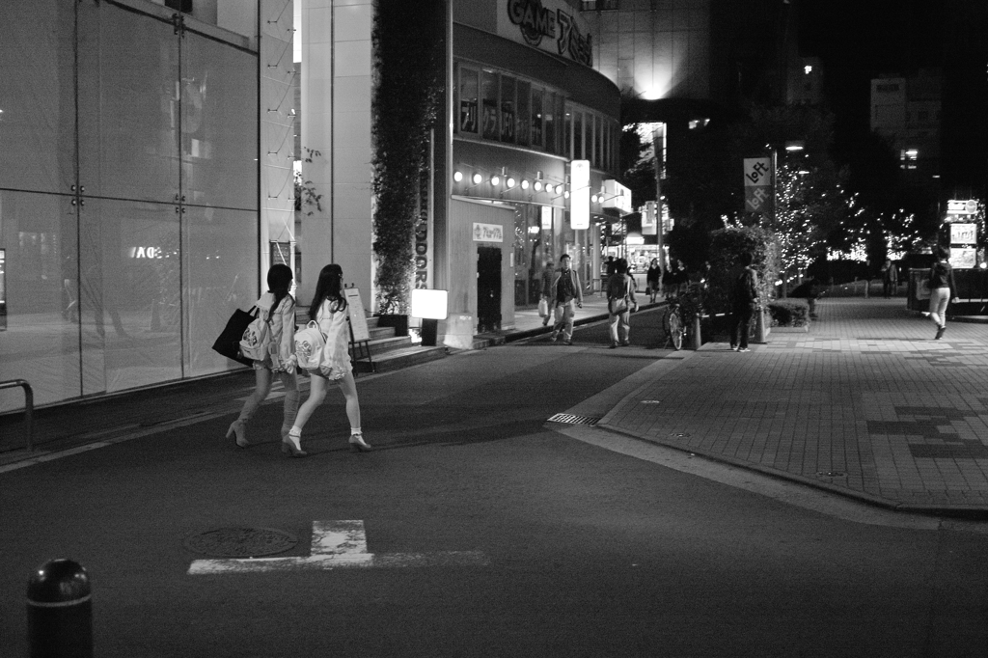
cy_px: 329
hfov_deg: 47.4
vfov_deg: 32.6
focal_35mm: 41
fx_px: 1125
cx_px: 494
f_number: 2.8
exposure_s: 1/60
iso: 800
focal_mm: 24.2
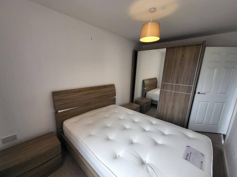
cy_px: 91
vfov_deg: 85.6
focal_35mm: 14
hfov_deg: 102.0
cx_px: 112
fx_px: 96
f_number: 2.2
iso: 40
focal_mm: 1.74
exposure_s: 1/50
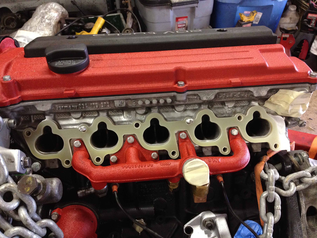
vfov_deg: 40.7
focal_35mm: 35
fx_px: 321
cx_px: 158
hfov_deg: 52.6
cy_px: 119
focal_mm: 4.28
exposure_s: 1/20
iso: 250
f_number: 2.4
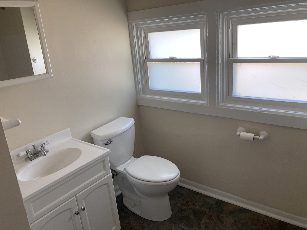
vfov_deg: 49.7
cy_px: 115
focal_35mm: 28
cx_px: 154
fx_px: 248
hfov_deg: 63.4
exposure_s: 1/121
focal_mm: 3.99
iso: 80
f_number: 1.8
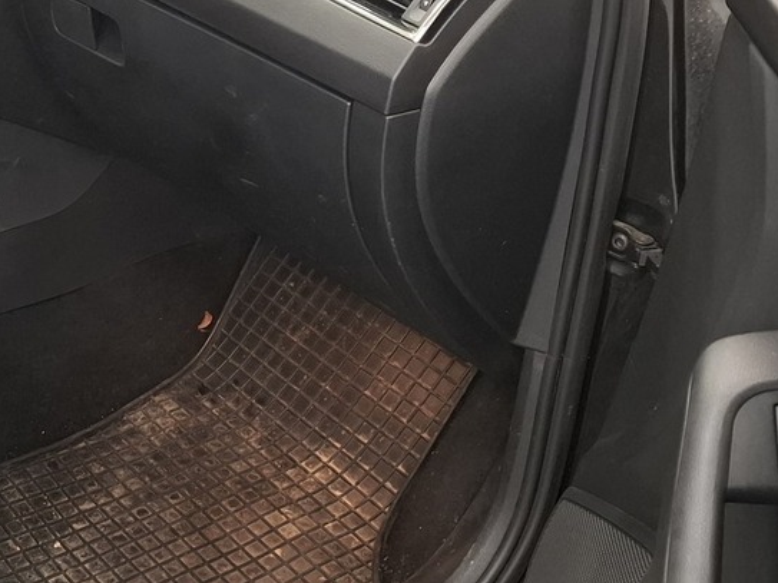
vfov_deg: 24.0
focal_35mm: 61
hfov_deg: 29.8
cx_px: 17
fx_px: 1371
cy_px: 268
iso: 400
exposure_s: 1/33
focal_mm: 5.54
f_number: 1.8
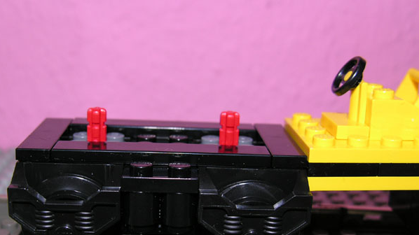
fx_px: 566
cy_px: 182
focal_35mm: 51
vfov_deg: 23.2
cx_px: 170
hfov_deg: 40.4
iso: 50
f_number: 2.8
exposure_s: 1/60.1
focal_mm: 8.9
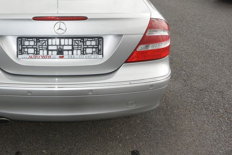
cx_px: 60
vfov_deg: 30.2
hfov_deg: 43.2
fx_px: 284
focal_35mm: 44
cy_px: 44
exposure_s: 1/250
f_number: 7.1
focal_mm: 10
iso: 160
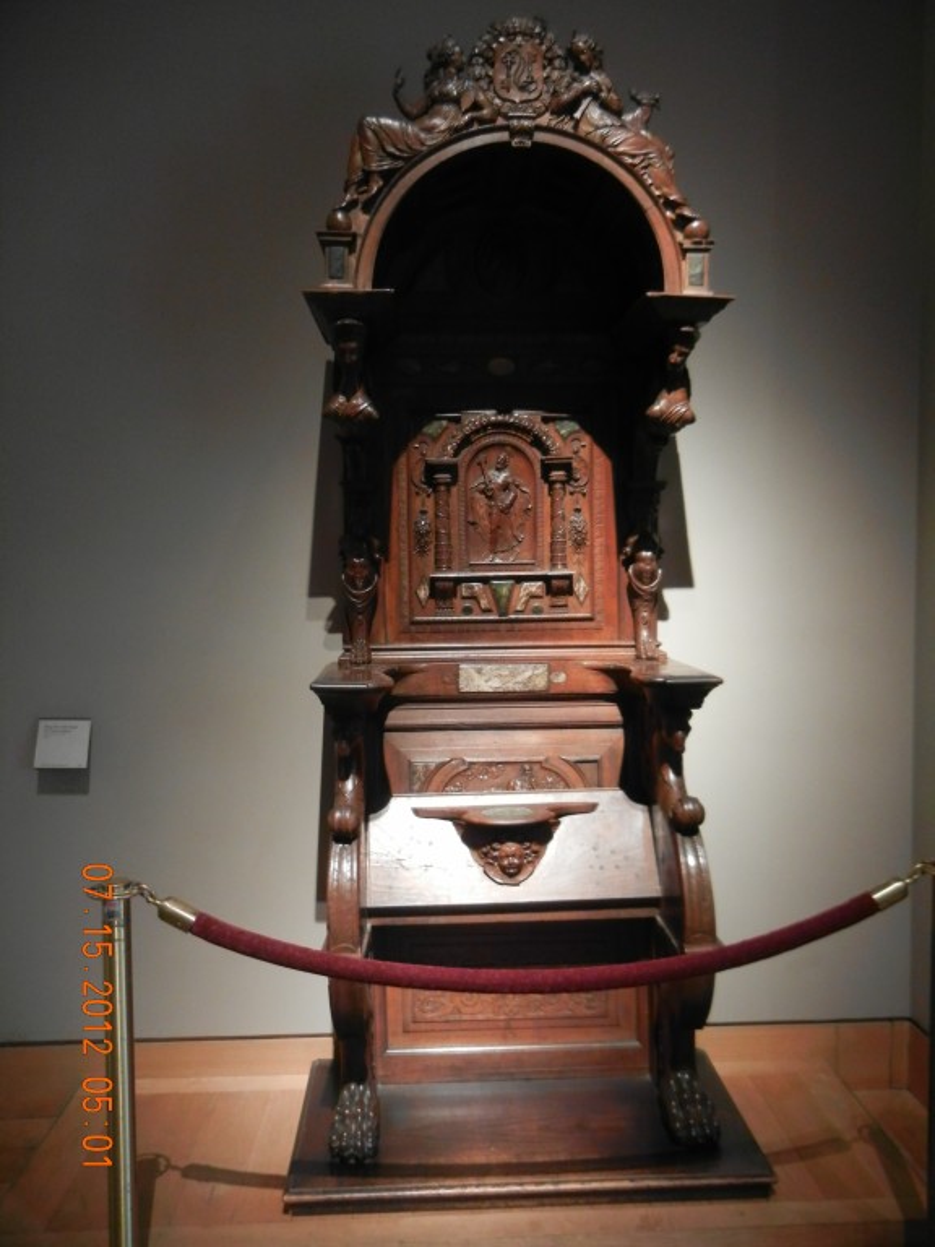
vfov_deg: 60.0
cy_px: 624
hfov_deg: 46.8
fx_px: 1080
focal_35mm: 30
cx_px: 468
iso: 200
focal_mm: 5.4
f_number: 3.5
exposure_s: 1/4.2
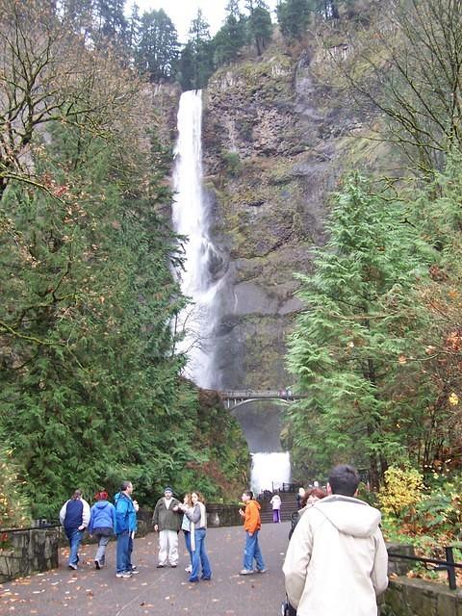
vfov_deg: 50.1
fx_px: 658
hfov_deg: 38.7
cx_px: 231
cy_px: 308
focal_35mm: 37
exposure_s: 1/60
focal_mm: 5.6
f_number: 2.8
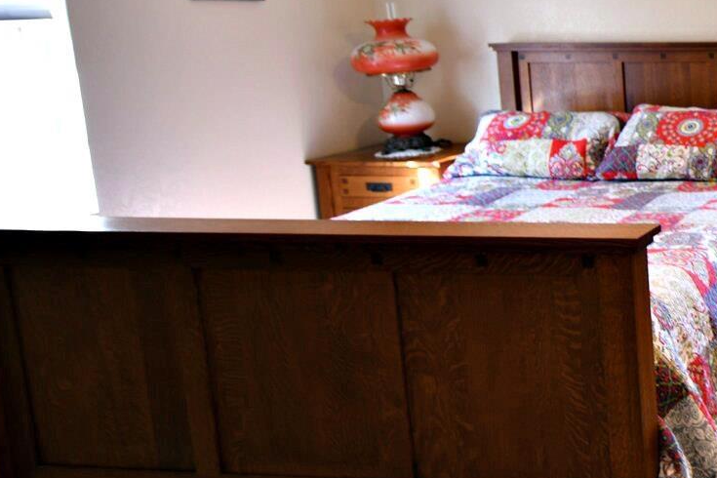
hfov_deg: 34.4
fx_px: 777
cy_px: 113
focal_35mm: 39
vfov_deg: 33.4
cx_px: 940
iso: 160
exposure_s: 1/20
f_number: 2.8
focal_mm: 14
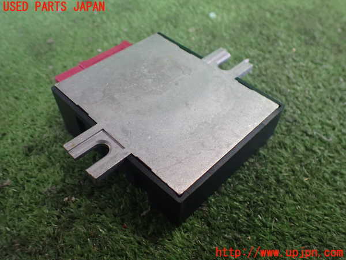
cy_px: 130
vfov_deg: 46.8
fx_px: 300
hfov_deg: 60.0
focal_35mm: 30
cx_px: 173
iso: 800
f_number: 2.3
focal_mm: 5.4
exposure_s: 1/125
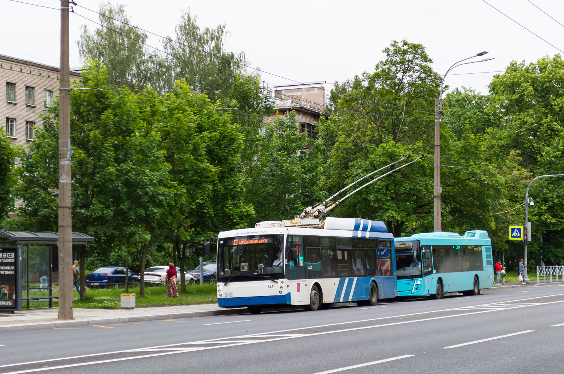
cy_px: 187
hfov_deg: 24.7
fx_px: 1290
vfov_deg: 16.5
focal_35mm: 82
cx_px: 282
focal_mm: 55
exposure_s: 1/400
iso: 400
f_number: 5.6
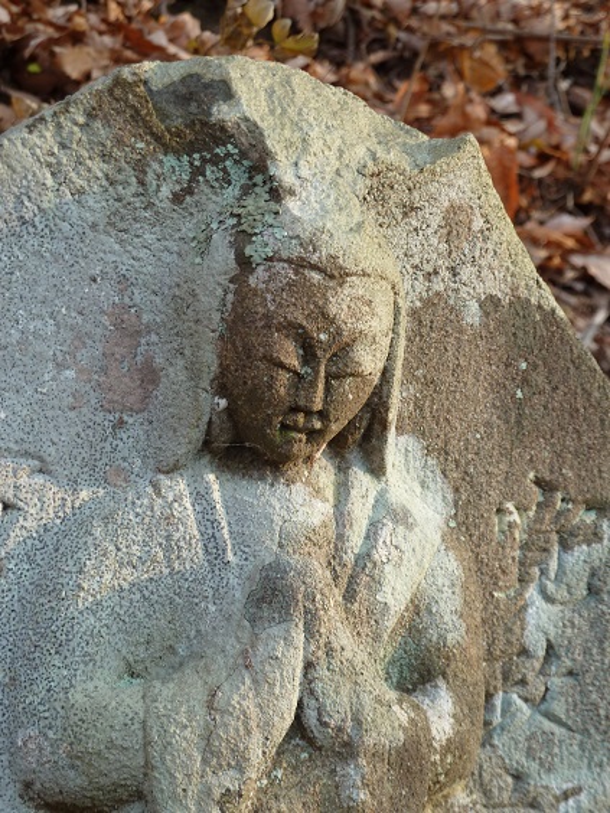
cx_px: 305
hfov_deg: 20.4
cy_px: 406
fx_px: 1692
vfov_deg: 27.0
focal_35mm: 72
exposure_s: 1/40
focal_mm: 11.9
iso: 80
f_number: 4.1
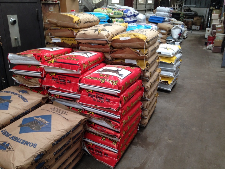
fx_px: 214
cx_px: 112
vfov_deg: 42.9
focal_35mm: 33
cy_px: 84
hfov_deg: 55.4
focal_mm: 4.12
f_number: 2.4
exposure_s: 1/120
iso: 80
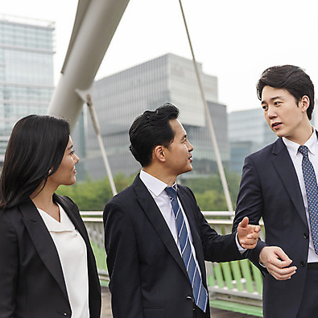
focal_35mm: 58
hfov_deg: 29.5
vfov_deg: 29.6
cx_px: 187
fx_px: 603
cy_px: 159
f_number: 2.8
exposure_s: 1/1250
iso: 400
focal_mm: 45
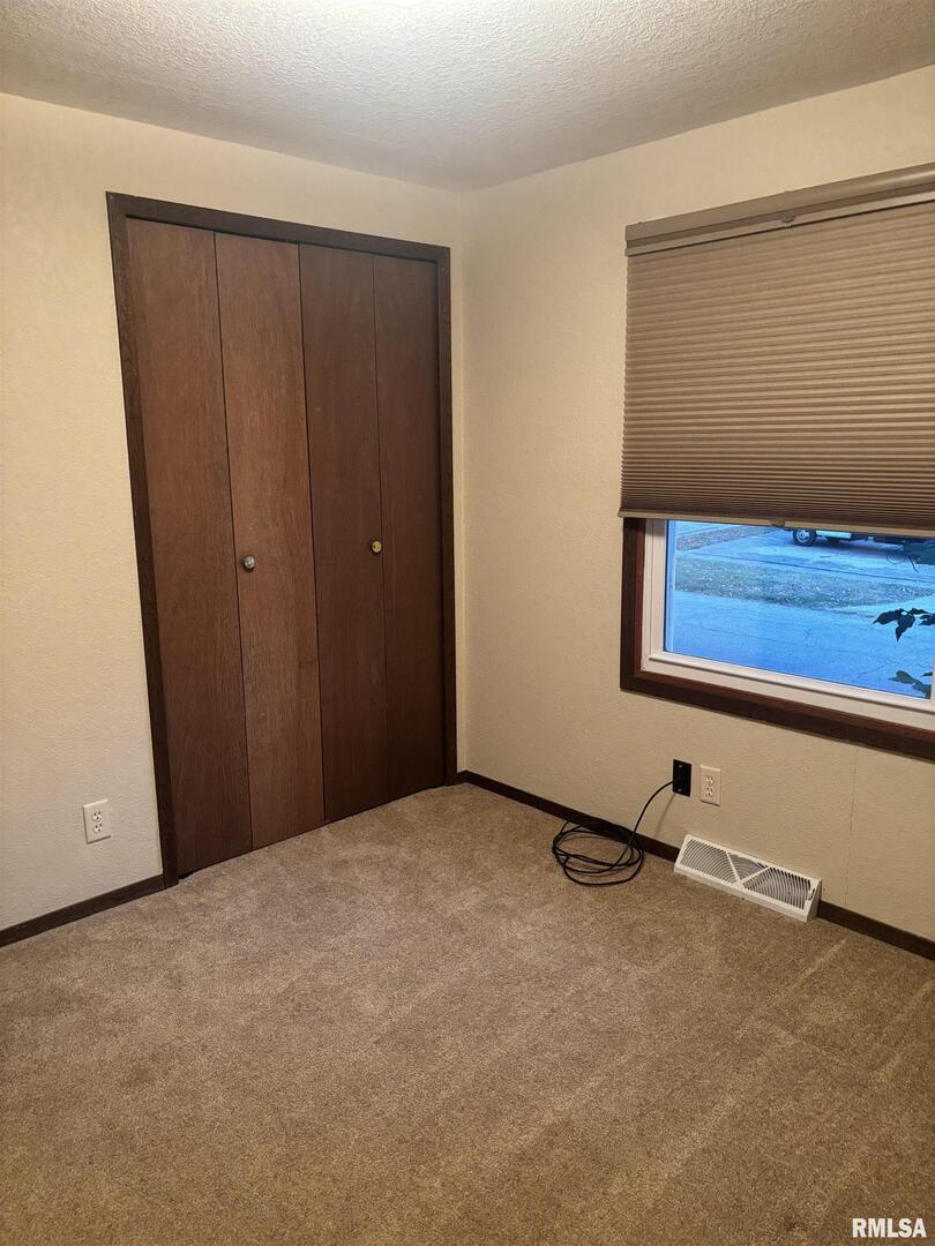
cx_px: 468
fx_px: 936
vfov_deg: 67.3
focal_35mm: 26
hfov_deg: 53.1
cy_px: 623
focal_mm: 5.96
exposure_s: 1/60
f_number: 1.6
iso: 320
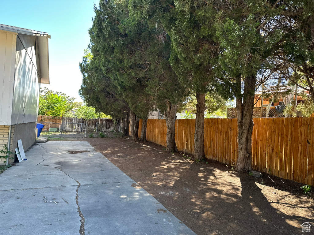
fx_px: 218
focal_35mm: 24
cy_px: 118
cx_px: 157
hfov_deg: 71.6
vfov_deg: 56.8
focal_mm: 6.86
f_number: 1.78
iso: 80
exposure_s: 1/313
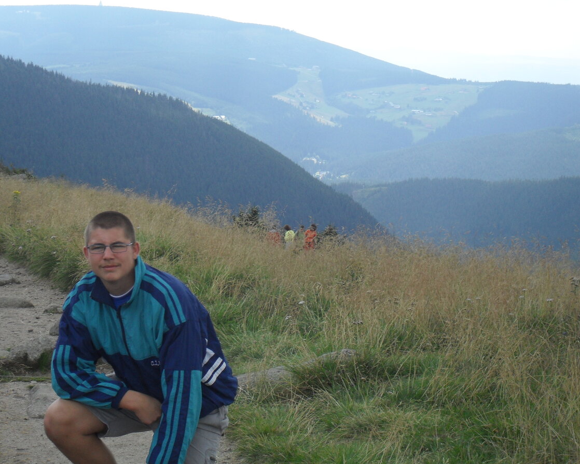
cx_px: 303
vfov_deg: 14.0
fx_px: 1888
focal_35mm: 110
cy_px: 233
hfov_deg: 17.5
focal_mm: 18.9
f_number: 5.8
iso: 100
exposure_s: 1/180
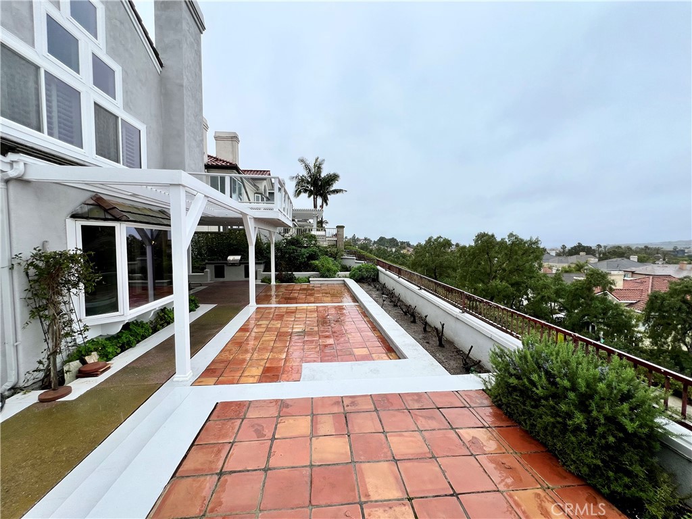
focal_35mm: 13
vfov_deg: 89.9
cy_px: 260
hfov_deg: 106.2
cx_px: 346
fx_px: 260
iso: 32
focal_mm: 1.57
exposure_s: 1/485
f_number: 1.8
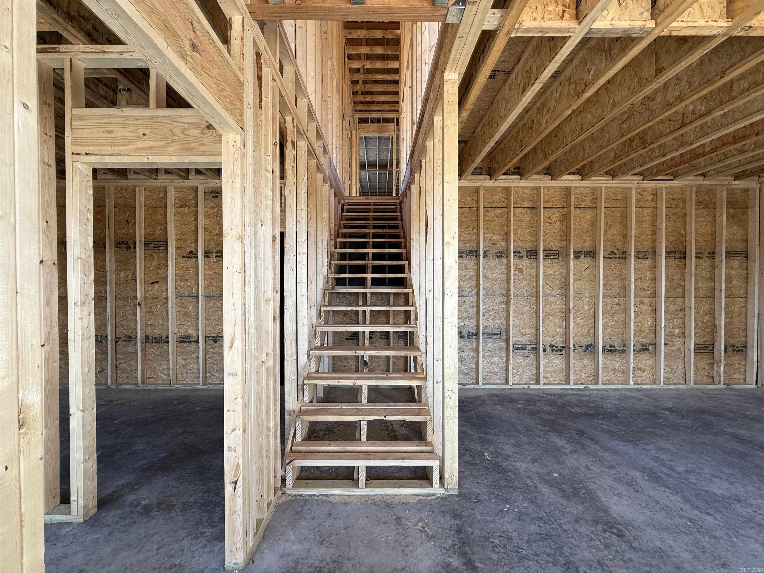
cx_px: 382
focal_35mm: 14
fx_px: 309
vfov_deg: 85.7
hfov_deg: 102.1
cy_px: 286
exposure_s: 1/99
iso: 64
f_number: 2.2
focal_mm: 2.22
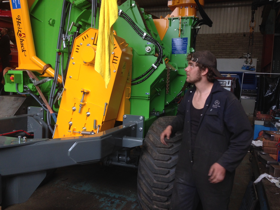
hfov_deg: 55.4
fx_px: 267
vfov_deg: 42.9
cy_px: 105
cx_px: 140
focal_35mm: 33
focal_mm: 4.12
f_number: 2.4
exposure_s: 1/120
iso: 80
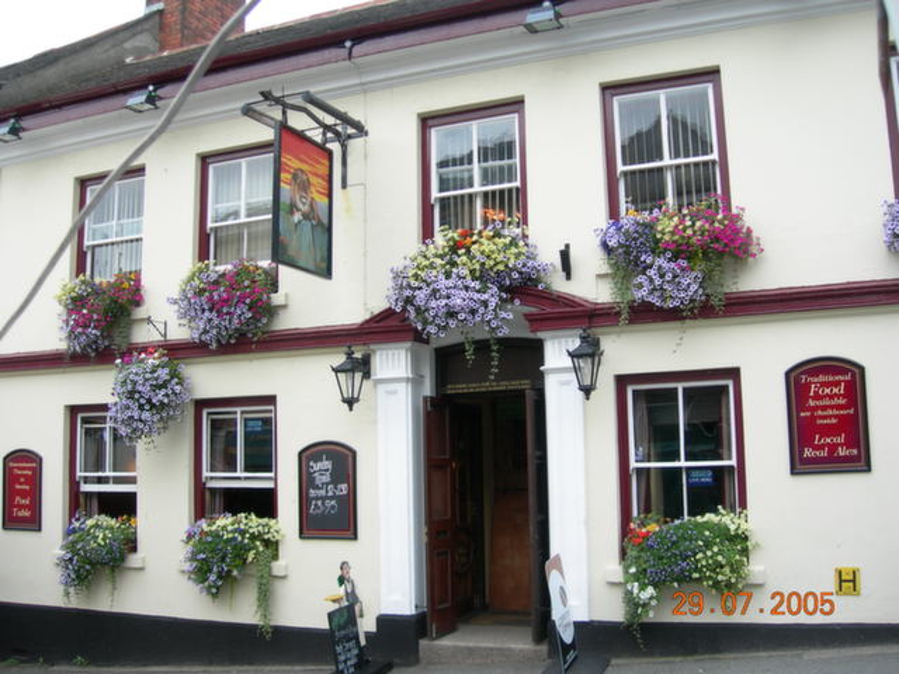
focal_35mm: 38
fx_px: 987
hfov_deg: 49.0
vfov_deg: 37.7
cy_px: 337
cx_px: 450
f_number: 2.8
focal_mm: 7.8
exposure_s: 1/231
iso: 50
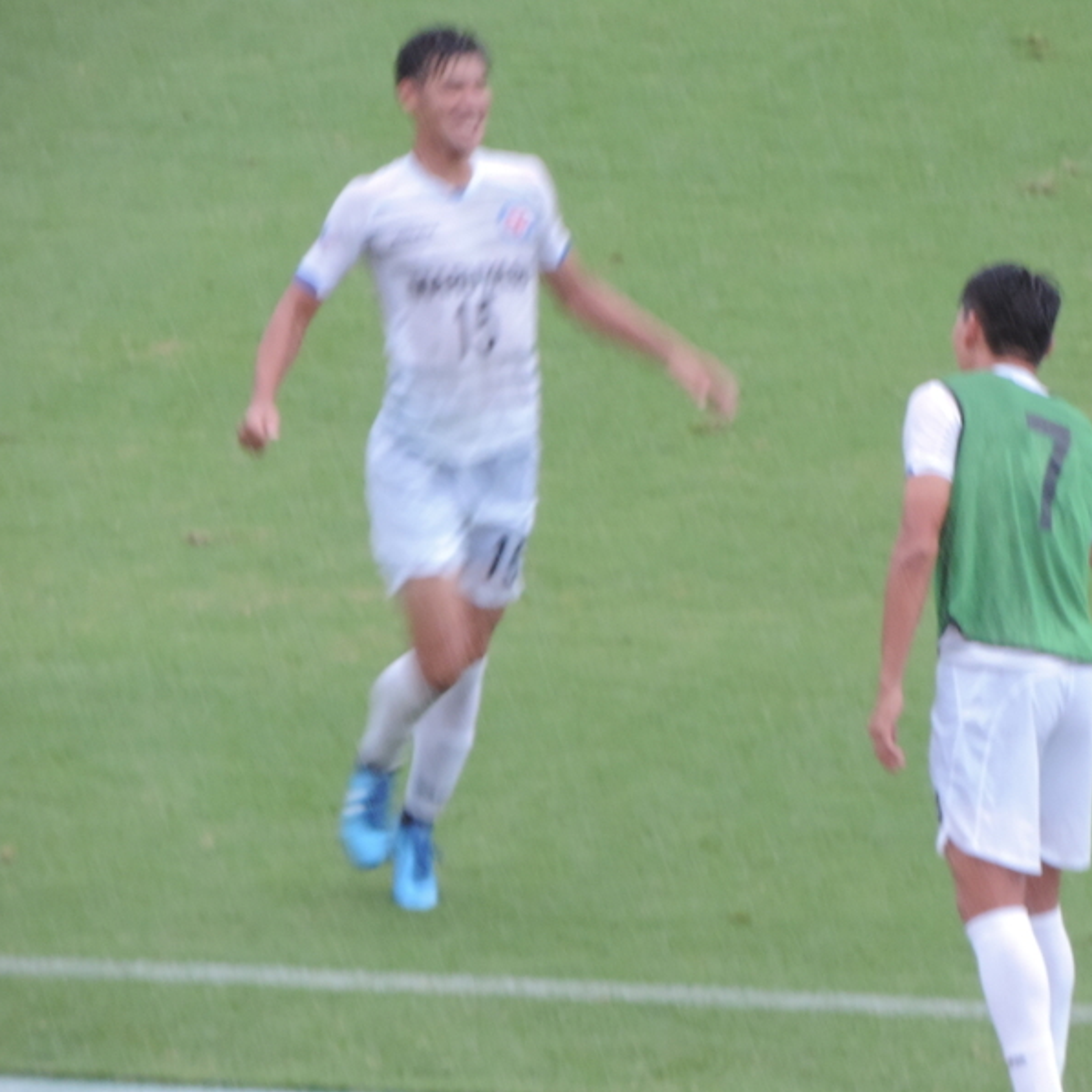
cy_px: 547
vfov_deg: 2.7
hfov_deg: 2.7
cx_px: 704
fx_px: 23234
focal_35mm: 651
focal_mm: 98.1
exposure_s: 1/60
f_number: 4.9
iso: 500
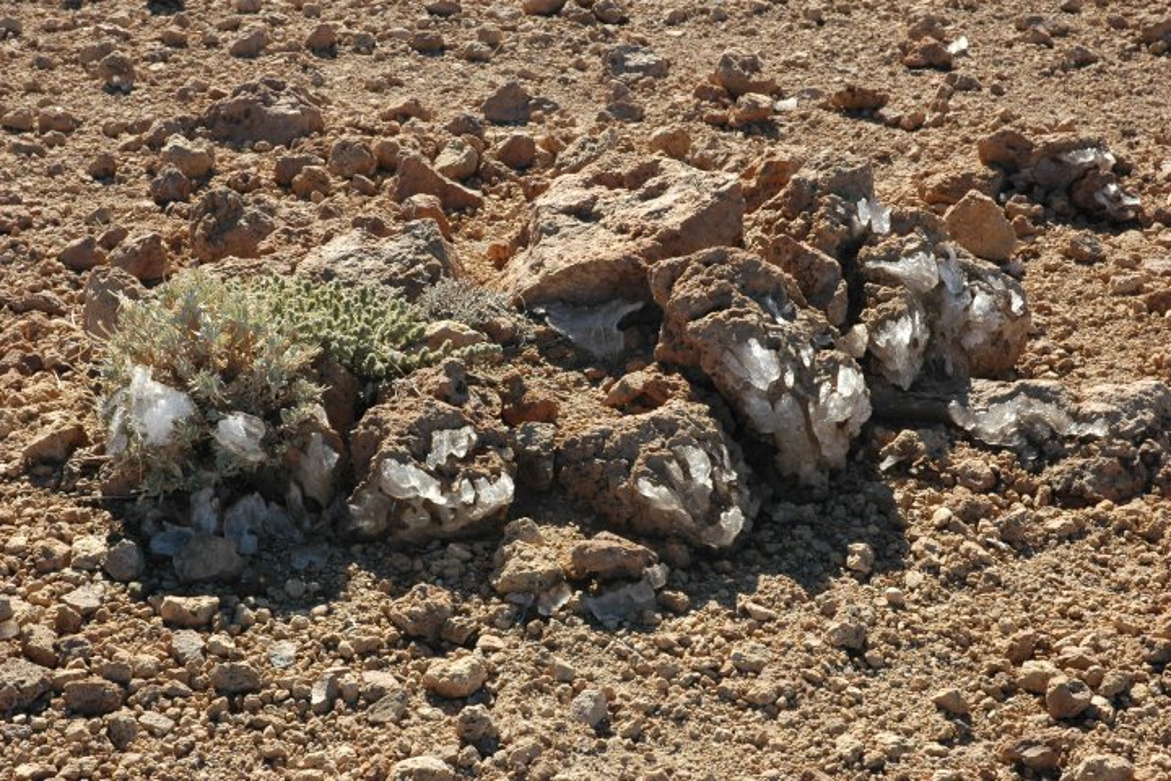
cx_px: 586
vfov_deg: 18.9
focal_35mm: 72
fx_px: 2342
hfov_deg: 28.1
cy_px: 390
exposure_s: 1/250
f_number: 8
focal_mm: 48
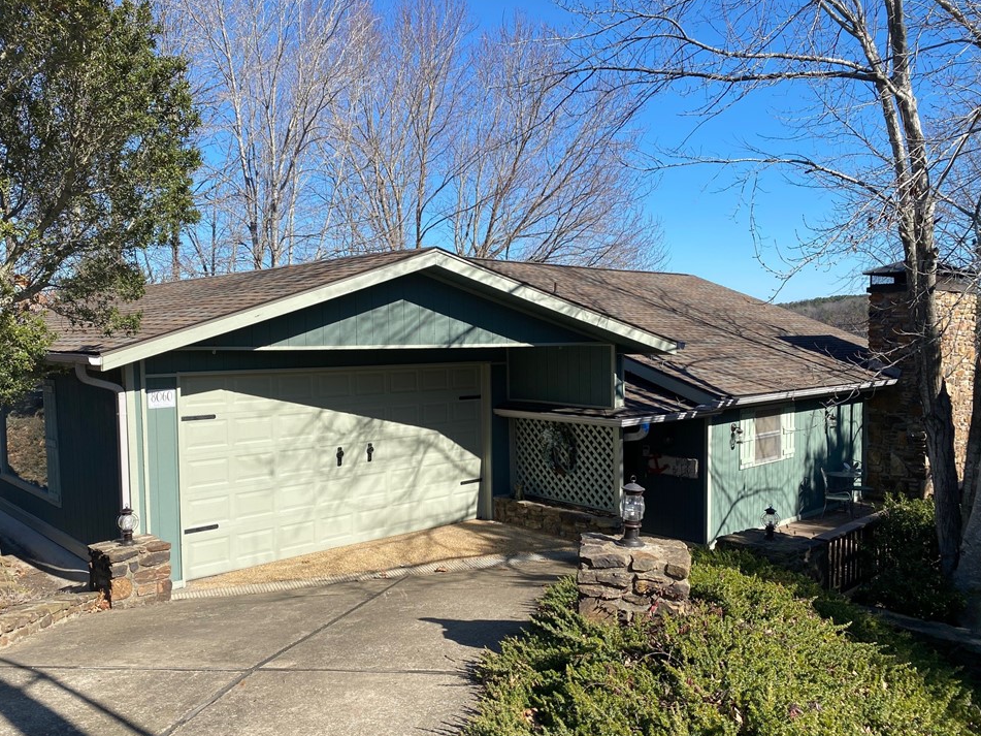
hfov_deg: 63.4
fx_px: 793
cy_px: 386
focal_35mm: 28
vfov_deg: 49.7
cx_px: 460
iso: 32
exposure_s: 1/2410
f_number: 1.8
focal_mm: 4.25
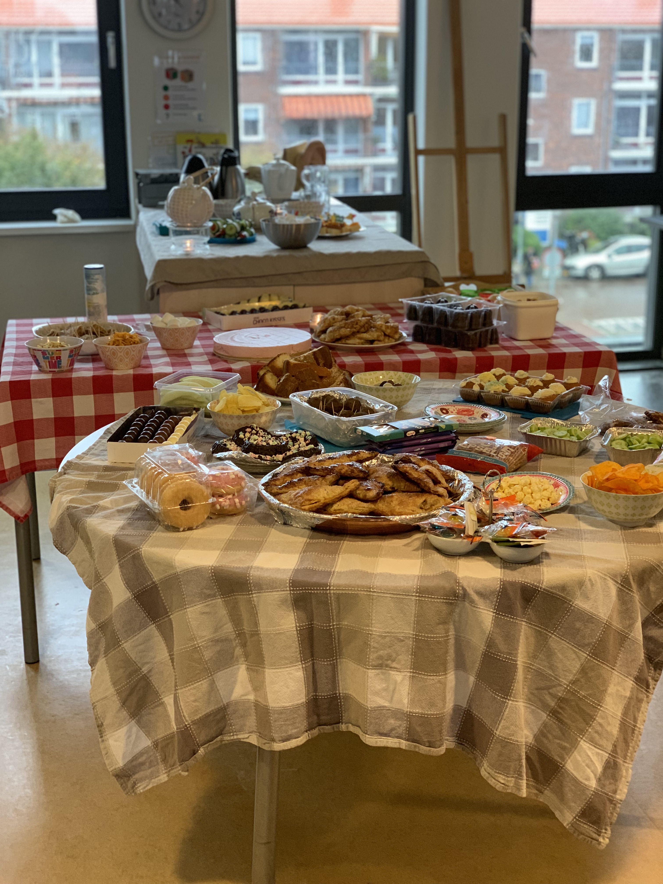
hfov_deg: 28.0
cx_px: 332
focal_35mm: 52
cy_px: 442
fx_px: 1328
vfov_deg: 36.8
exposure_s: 1/60
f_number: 2.4
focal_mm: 6
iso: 160
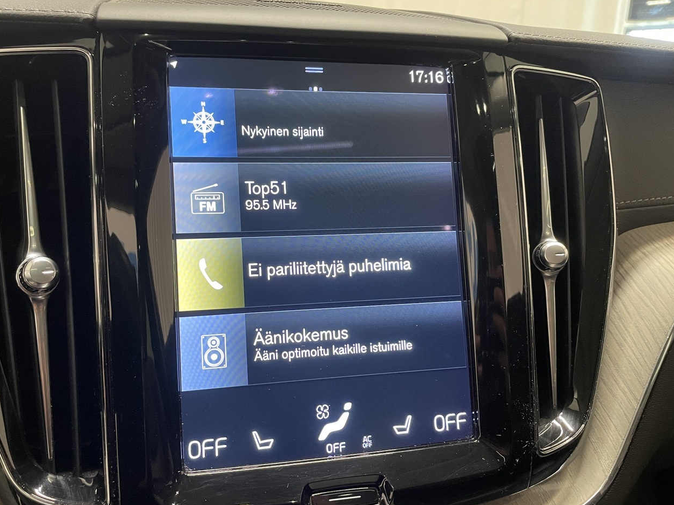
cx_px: 301
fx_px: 584
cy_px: 250
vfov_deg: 46.8
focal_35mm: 30
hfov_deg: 59.8
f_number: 1.6
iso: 400
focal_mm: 4.2
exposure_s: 1/47
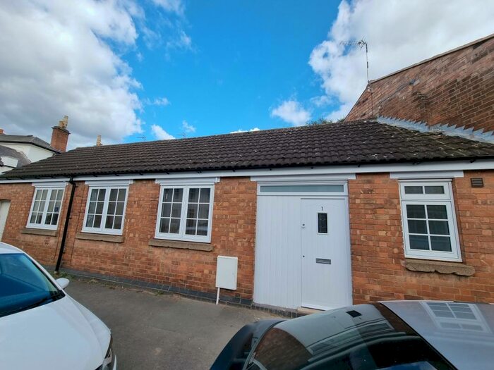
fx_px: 186
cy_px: 185
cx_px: 247
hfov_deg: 106.2
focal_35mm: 13
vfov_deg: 89.9
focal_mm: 2.2
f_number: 2.2
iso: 50
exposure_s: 1/1052
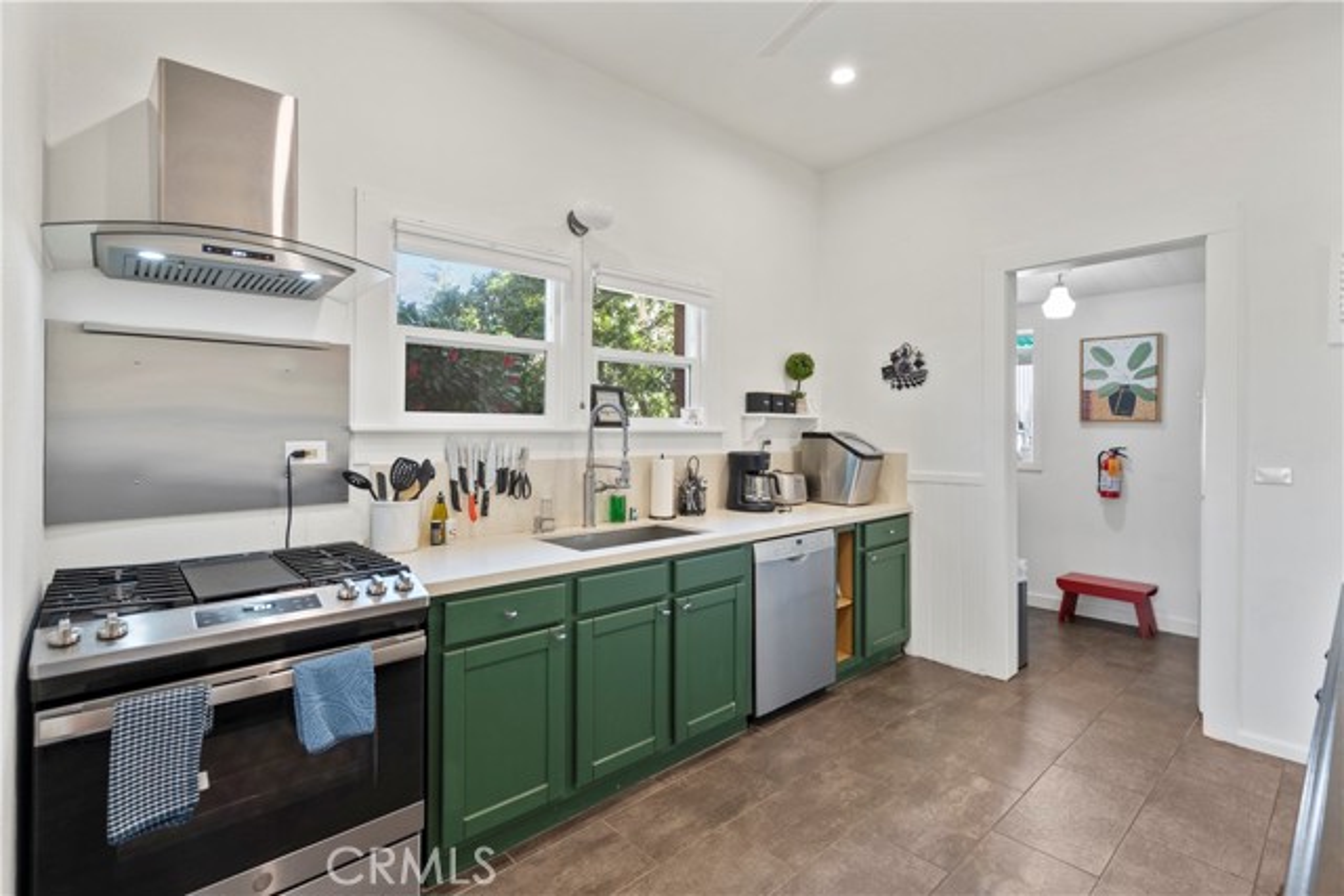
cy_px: 448
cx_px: 672
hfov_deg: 96.7
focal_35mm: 16
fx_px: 597
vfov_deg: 73.8
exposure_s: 1/6
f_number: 5.6
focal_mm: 16
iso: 250
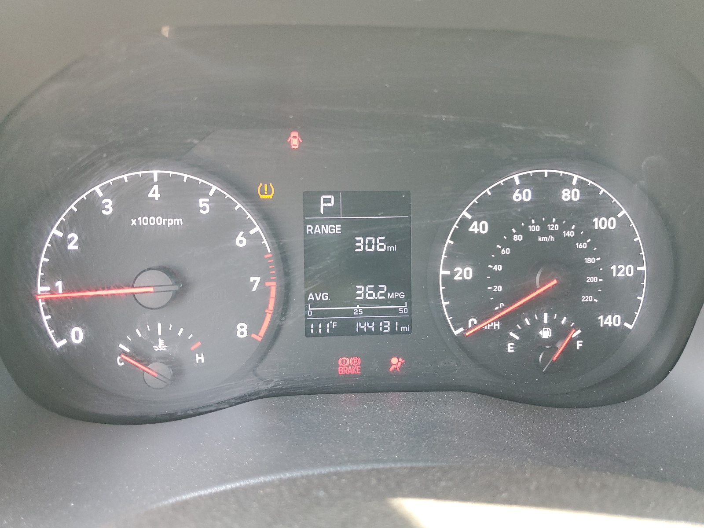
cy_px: 264
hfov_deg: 67.3
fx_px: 529
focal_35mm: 26
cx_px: 352
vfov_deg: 53.1
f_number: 1.5
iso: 152
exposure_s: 1/60.2
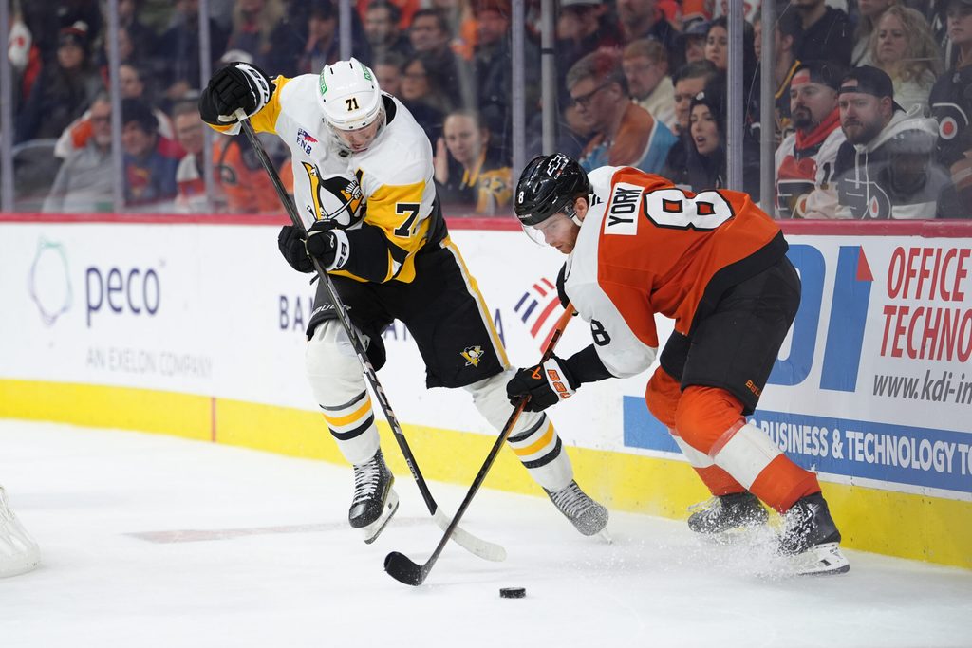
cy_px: 324
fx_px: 3240
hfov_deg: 17.1
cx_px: 486
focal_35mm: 120
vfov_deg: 11.4
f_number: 2
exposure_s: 1/2500
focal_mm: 120
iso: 1250
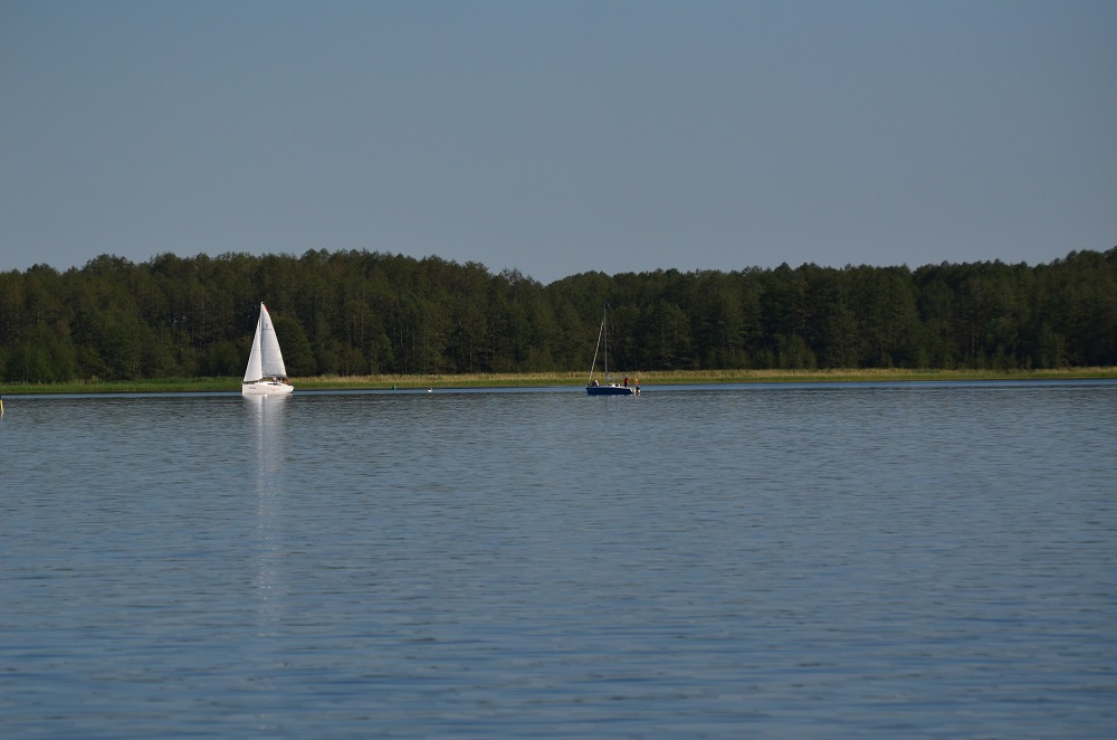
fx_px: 6734
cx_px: 558
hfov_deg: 9.5
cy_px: 370
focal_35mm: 218
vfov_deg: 6.3
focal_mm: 145
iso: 400
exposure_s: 1/8000
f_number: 4.8
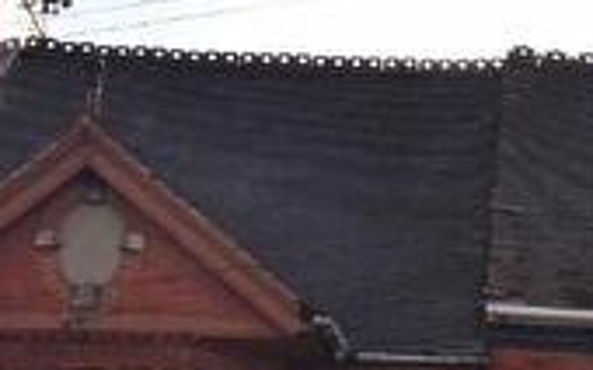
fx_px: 2245
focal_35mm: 139
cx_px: 858
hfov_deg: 14.2
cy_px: 670
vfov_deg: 9.0
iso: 100
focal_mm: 22
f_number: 9
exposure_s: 1/200
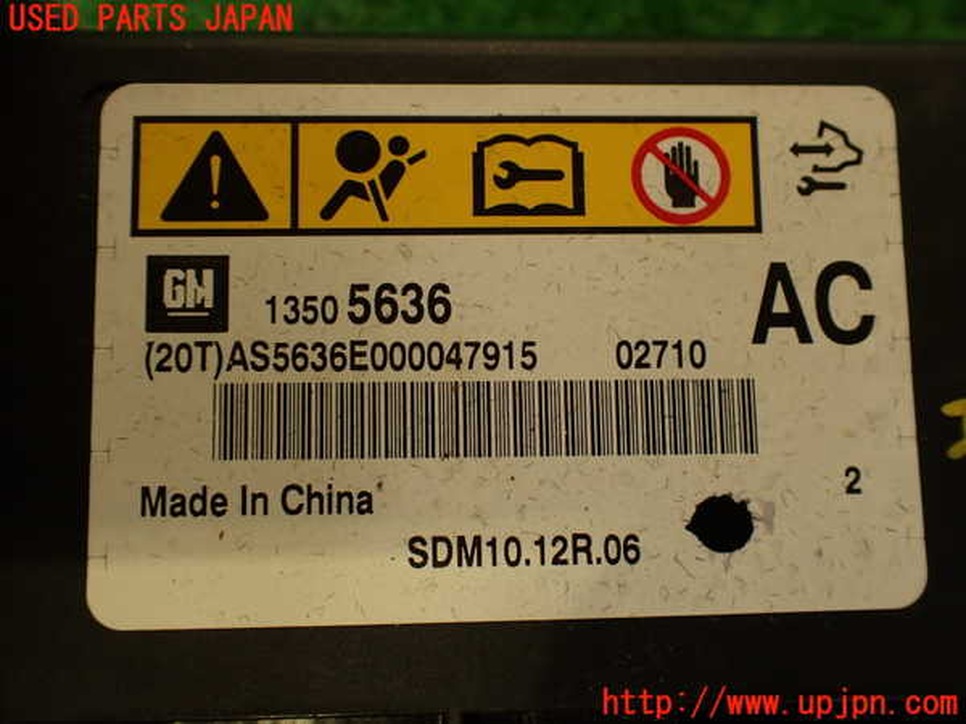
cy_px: 362
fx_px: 893
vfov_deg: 44.2
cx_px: 483
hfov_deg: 56.8
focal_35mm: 32
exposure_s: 1/60
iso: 160
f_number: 2.4
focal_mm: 5.79
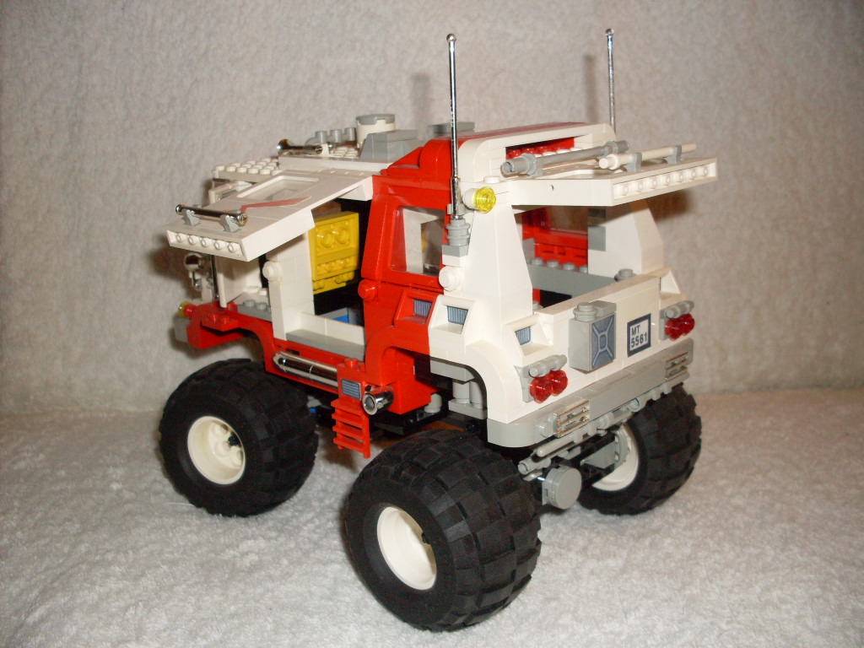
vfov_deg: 37.7
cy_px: 324
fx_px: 948
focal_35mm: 38
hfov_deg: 49.0
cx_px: 432
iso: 100
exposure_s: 1/45
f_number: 2.8
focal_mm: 6.3
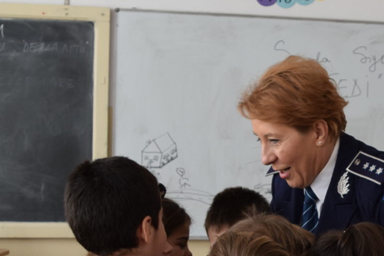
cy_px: 202
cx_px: 343
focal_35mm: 90
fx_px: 960
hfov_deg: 22.1
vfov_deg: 15.1
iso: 560
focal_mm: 18
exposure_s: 1/60
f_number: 4
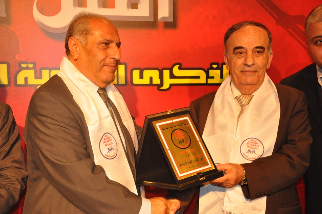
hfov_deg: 35.1
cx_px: 161
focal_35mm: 57
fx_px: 509
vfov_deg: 23.7
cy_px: 107
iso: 1600
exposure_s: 1/60
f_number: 5
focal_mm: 38
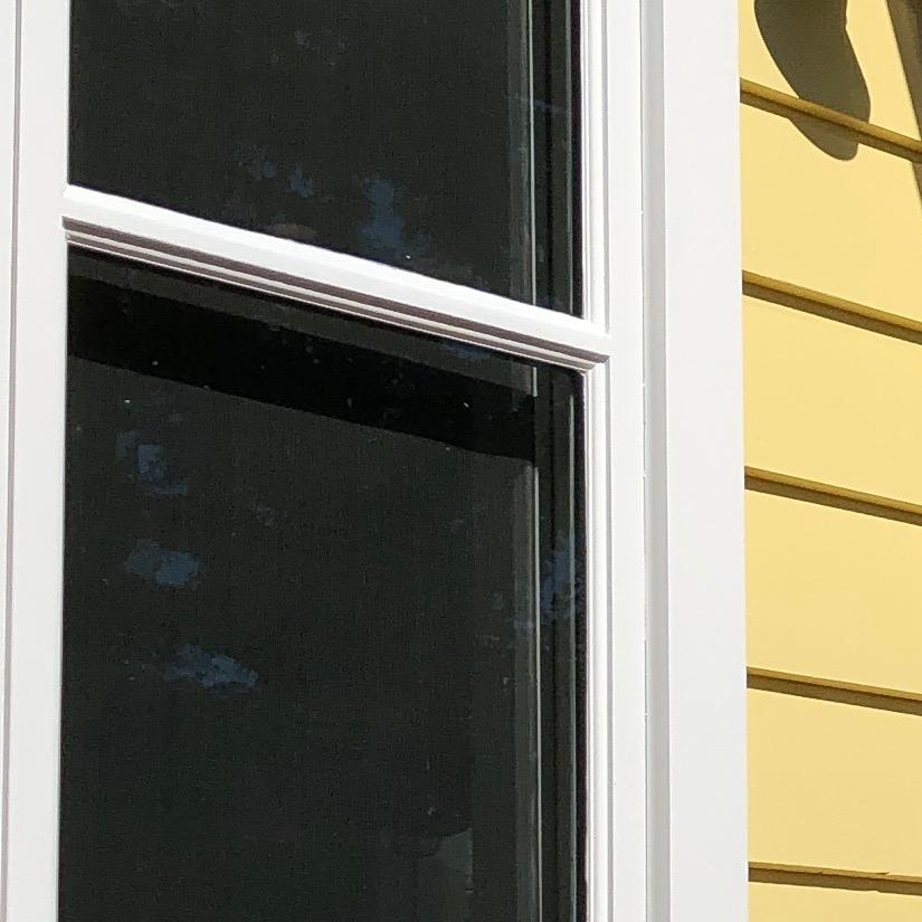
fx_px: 3646
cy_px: 806
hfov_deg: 13.5
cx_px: 1422
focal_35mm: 121
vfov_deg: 14.3
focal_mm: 3.99
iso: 20
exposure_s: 1/4808
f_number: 1.8
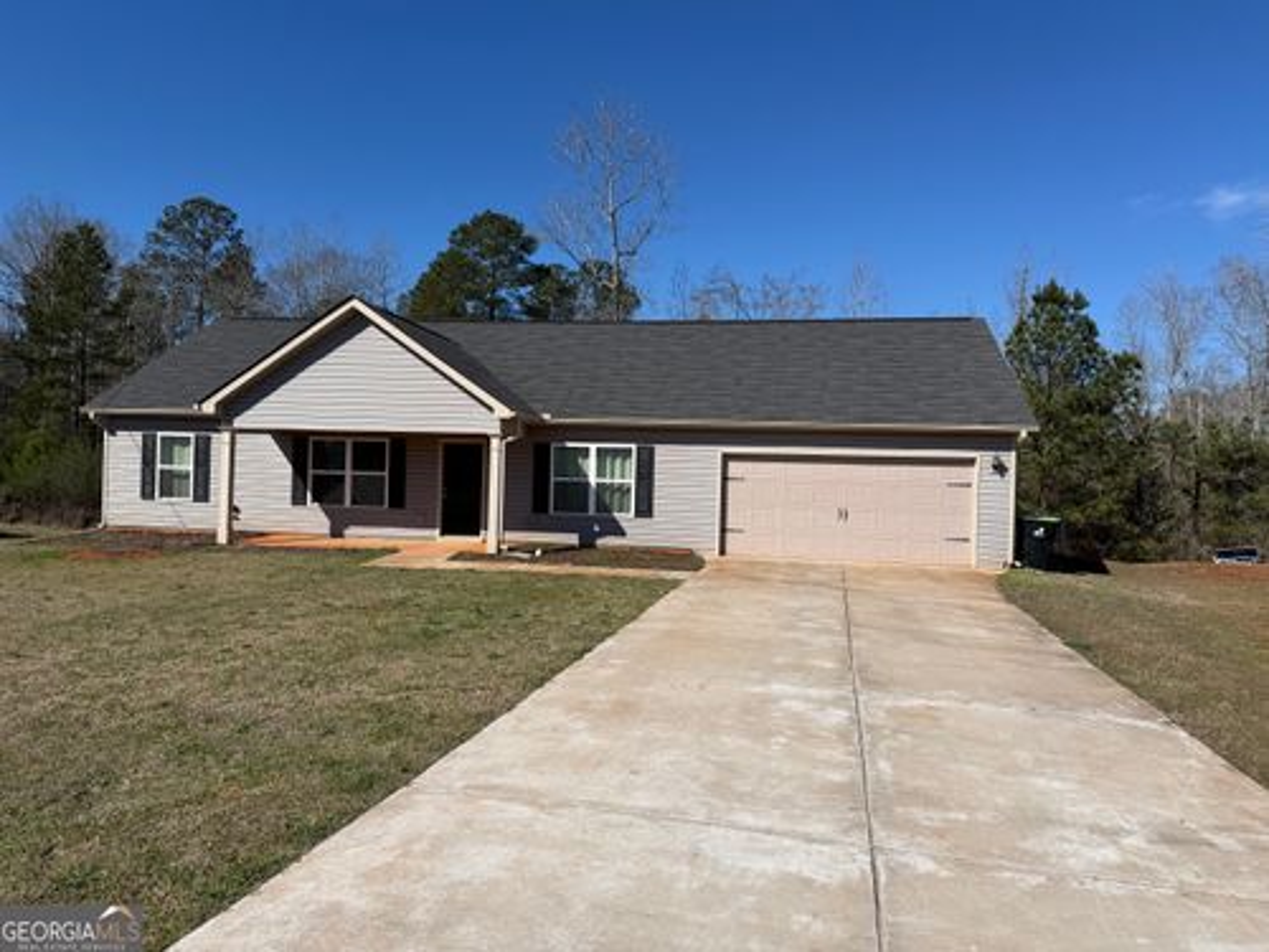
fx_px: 880
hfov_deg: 71.6
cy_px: 476
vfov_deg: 56.8
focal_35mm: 24
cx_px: 634
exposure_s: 1/7353
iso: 80
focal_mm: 6.76
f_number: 1.78
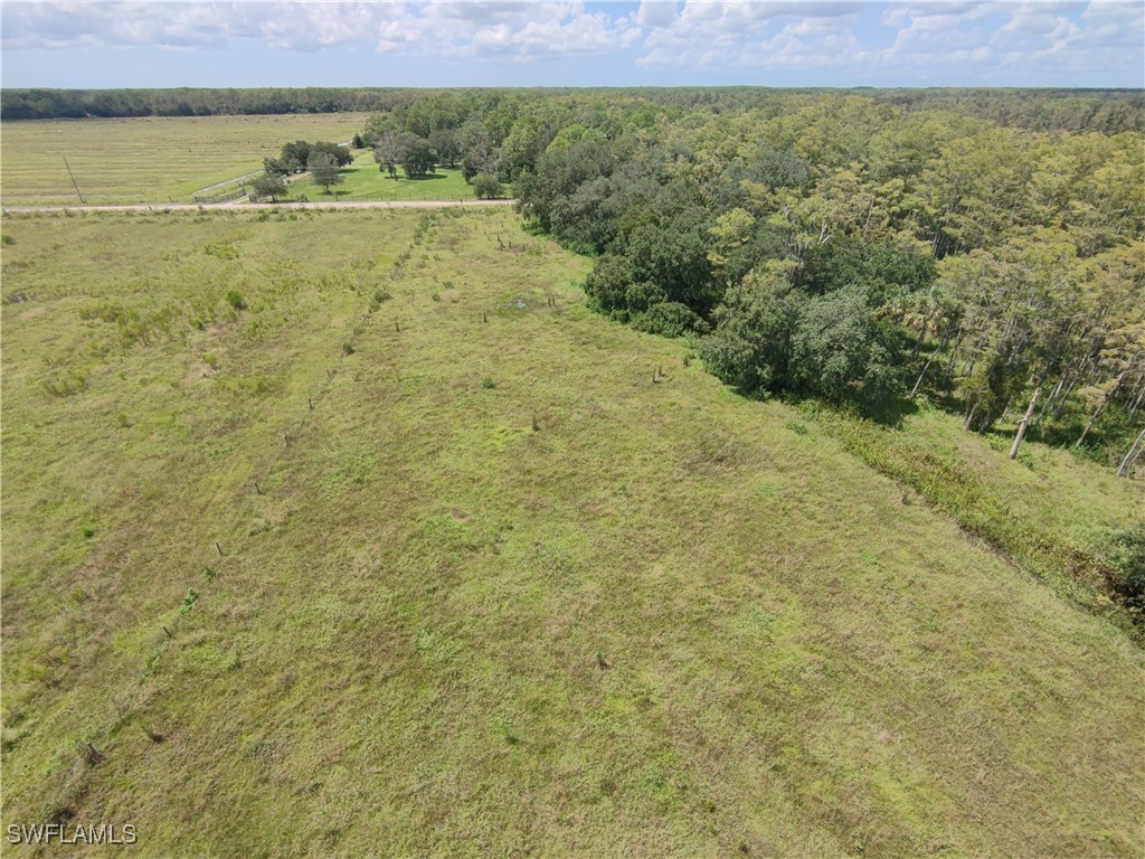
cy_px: 430
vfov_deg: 74.7
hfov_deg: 91.0
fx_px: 562
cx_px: 572
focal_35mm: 17
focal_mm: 17
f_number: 2.8
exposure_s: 1/1105
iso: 100
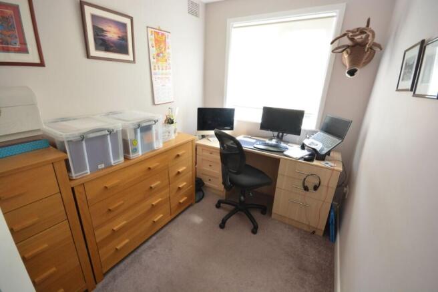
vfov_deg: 77.3
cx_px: 219
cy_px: 146
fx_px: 182
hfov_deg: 100.4
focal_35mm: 15
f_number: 8
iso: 400
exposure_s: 1/20
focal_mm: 10
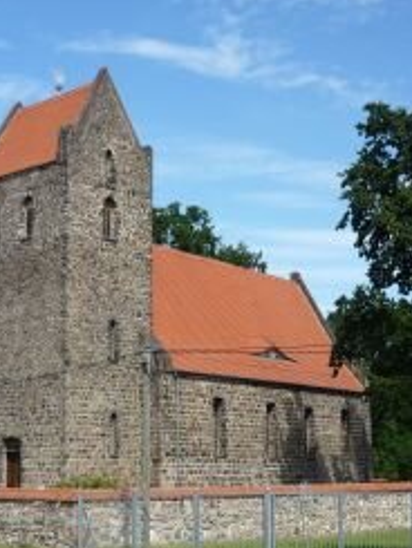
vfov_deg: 31.1
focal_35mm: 62
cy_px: 329
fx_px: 983
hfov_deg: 23.7
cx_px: 222
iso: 100
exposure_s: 1/800
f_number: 2.9
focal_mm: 6.3
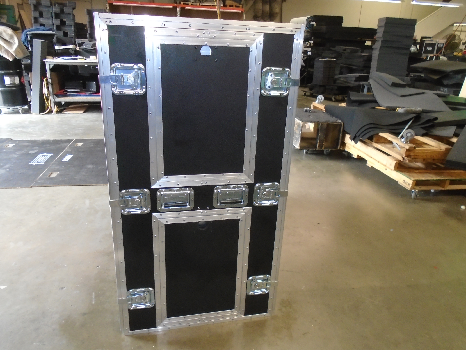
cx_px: 233
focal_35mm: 26
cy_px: 175
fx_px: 350
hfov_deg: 67.3
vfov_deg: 53.1
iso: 400
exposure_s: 1/40
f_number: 3.2
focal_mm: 4.6
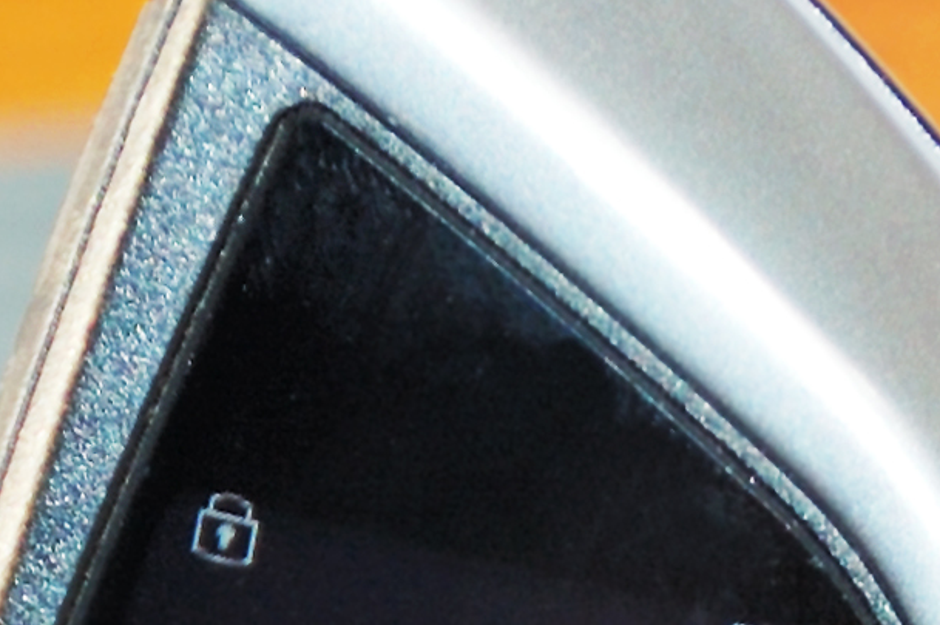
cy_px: 1074
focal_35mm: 504
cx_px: 301
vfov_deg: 2.7
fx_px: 13149
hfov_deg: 4.1
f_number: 5.3
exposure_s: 1/60
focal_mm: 68
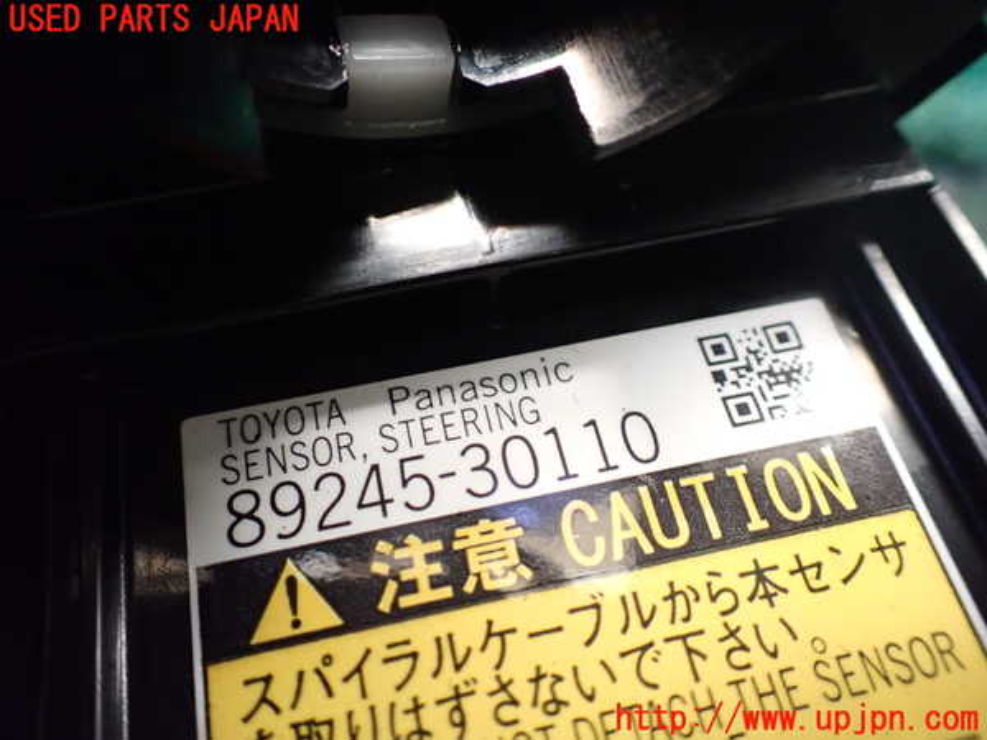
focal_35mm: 30
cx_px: 494
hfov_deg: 60.0
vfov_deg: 46.8
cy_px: 370
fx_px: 855
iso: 800
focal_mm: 5.4
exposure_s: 1/30
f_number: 2.3
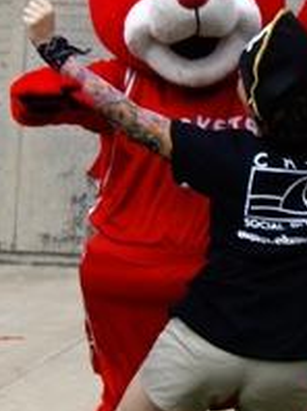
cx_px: 226
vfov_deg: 12.9
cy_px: 54
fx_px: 1801
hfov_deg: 9.7
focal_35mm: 152
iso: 50
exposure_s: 1/80
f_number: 4.8
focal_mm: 7.6
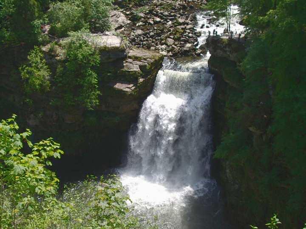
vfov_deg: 28.0
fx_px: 460
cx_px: 153
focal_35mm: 52
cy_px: 114
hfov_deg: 36.8
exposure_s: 1/200
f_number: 5.5
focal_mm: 7.8
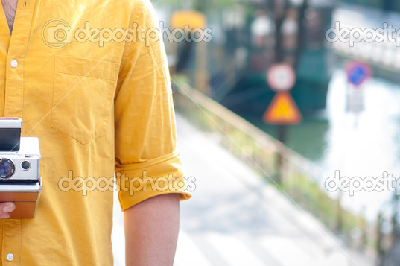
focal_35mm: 143
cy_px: 34
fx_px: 1587
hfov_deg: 14.3
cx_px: 127
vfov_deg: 9.5
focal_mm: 50
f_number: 2.8
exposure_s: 1/320
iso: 100
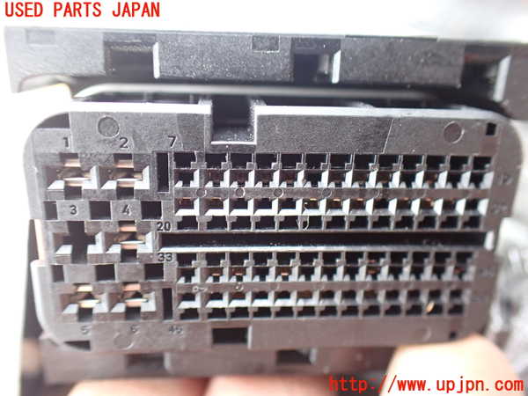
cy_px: 198
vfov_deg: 46.8
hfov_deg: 60.0
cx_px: 264
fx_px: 458
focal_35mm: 30
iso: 500
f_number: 2.3
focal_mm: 5.4
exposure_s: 1/125
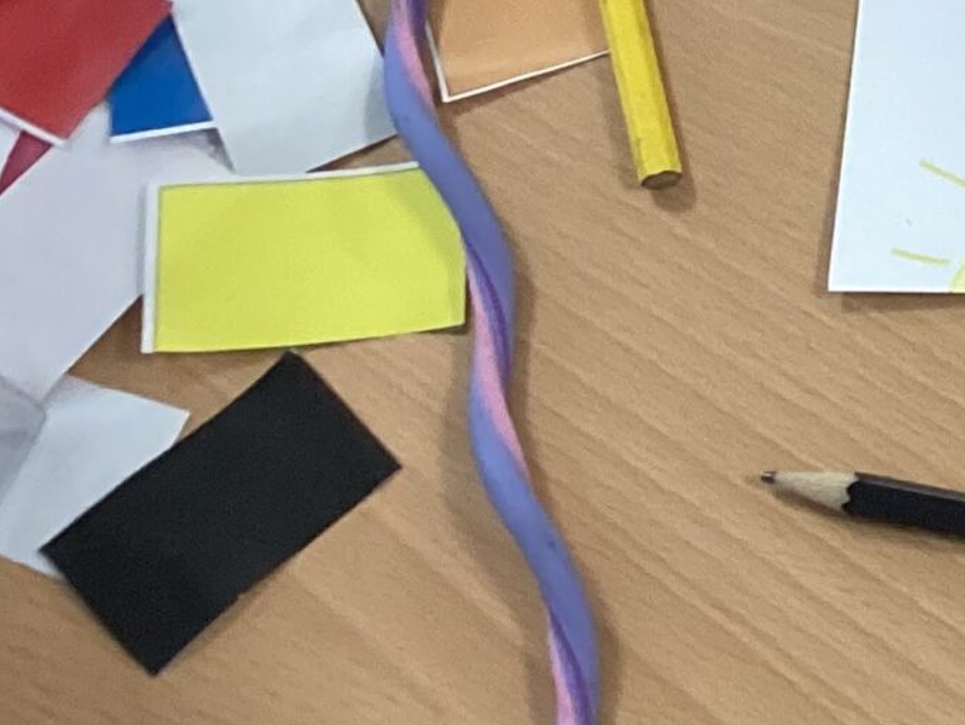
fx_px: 3263
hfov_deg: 14.9
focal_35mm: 117
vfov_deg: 12.3
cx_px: 1684
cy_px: -192
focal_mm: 3.3
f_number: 2.4
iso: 125
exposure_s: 1/60
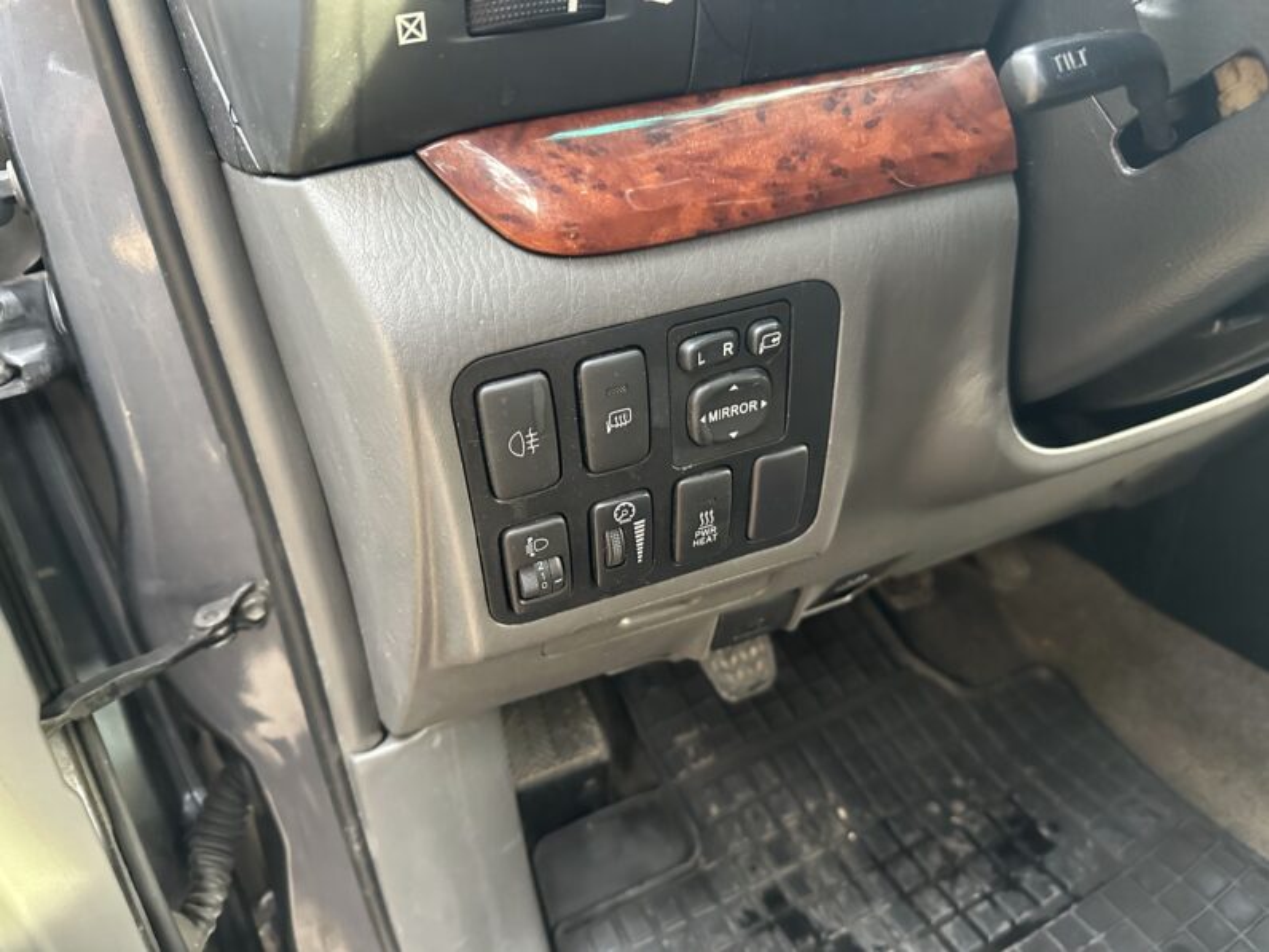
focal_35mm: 24
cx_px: 634
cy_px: 476
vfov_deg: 56.8
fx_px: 880
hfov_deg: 71.6
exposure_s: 1/51
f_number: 1.78
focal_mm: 6.86
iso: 1000
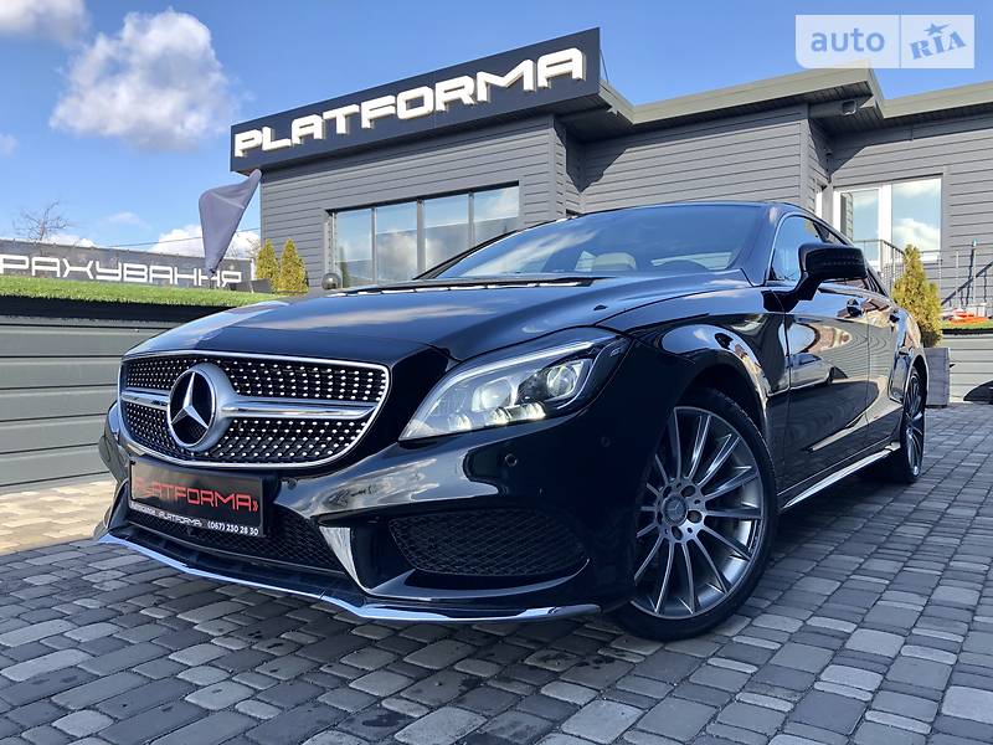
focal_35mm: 28
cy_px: 372
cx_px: 496
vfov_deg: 49.7
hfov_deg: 63.4
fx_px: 803
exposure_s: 1/242
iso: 25
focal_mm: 4
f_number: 1.8
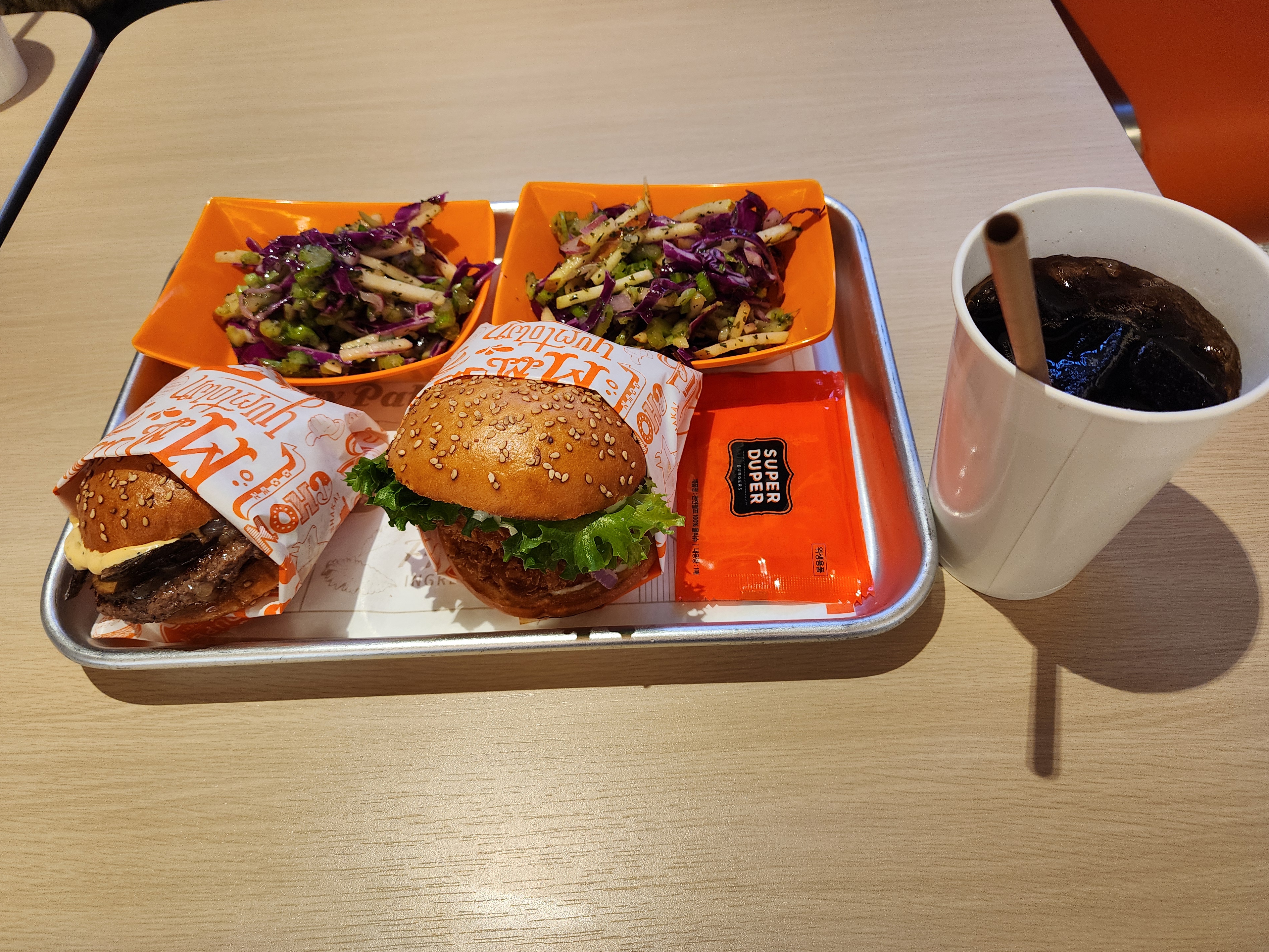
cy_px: 458
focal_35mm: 24
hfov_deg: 71.6
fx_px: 880
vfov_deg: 56.8
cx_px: 648
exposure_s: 1/180
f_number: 1.8
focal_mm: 6.4
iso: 160
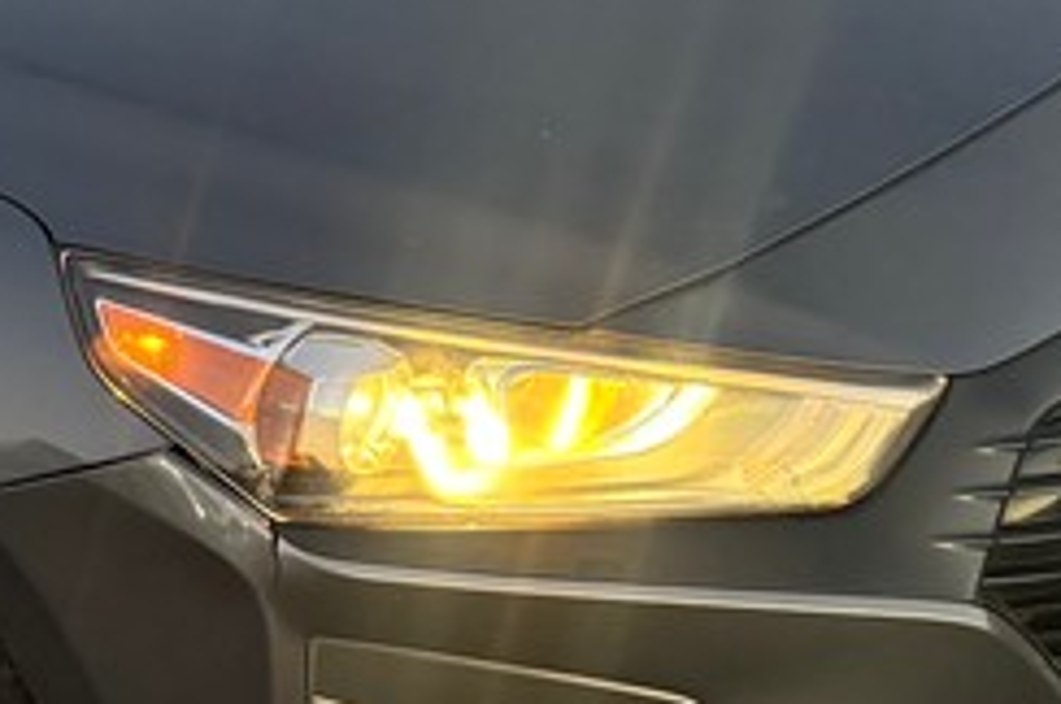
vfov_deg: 16.6
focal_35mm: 82
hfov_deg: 23.0
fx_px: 2413
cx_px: -161
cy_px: 374
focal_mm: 6.76
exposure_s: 1/60
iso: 800
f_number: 1.78
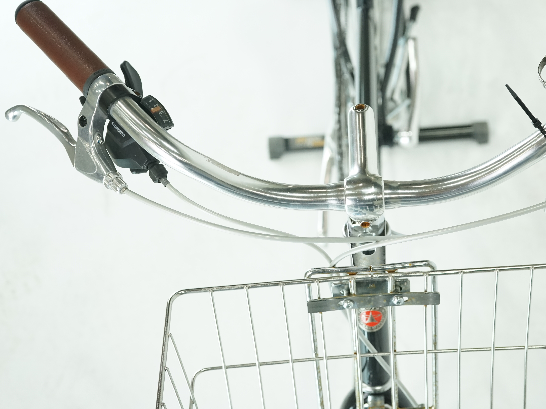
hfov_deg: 28.4
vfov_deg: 21.6
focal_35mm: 68
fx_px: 1073
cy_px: 170
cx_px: 361
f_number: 5.6
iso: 1600
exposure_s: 1/200
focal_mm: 51
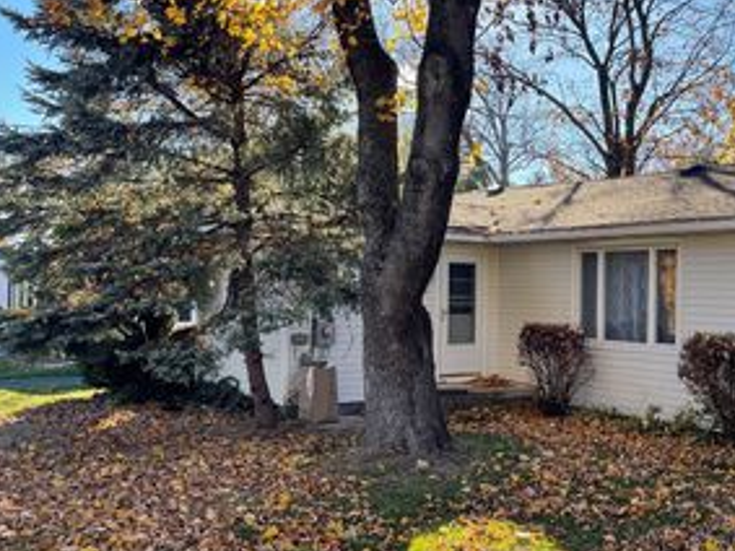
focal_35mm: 46
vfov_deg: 31.5
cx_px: 597
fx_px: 976
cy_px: 298
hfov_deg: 39.5
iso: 32
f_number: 1.6
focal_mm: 4.2
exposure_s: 1/988
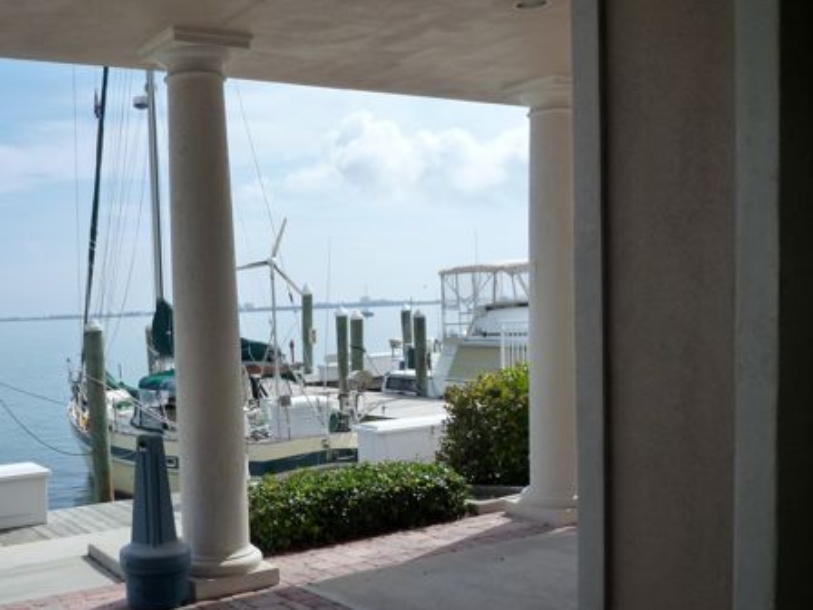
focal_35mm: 40
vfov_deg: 35.7
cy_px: 396
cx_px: 261
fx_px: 939
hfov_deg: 46.0
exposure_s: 1/1300
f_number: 3.3
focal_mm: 4.9
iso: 125
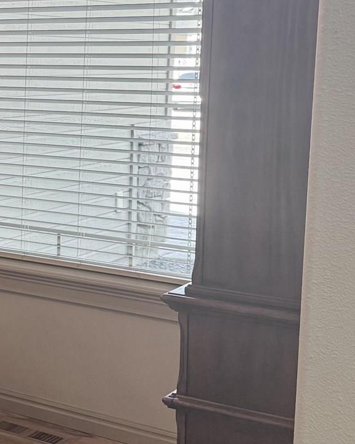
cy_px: 167
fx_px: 985
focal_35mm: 75
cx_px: -80
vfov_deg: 25.3
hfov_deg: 19.2
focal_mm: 6.76
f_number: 1.78
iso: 160
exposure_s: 1/176
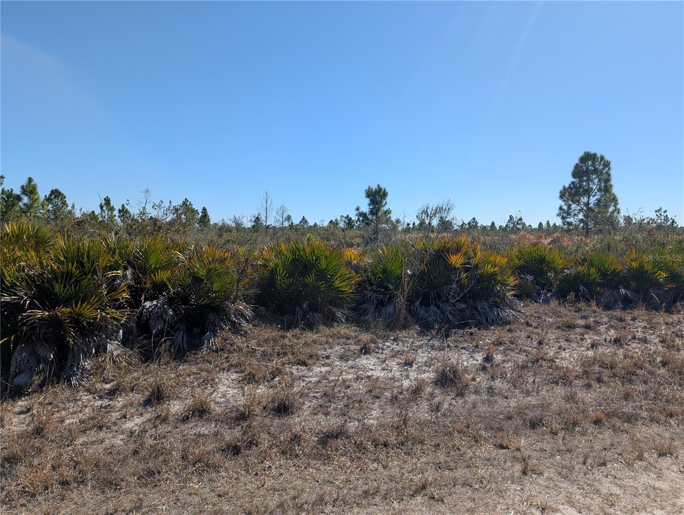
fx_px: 475
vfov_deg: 56.9
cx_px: 342
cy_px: 258
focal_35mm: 24
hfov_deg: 71.5
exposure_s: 1/1185
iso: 22
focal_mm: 6.9
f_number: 1.68
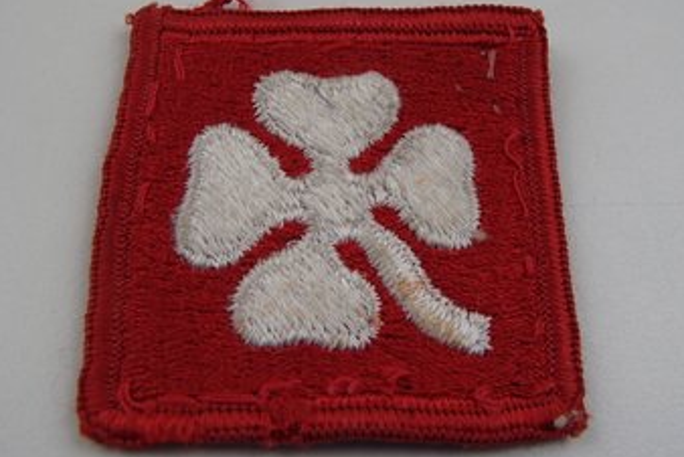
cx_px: 341
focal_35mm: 39
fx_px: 742
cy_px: 217
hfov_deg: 49.5
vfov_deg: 34.3
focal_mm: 6.64
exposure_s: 1/160
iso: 200
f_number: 4.7
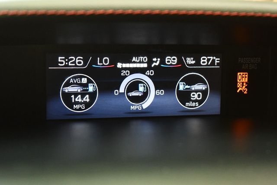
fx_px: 577
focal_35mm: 75
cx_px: 138
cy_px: 92
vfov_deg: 18.2
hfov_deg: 27.0
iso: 3200
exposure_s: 1/125
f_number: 5.6
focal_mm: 50
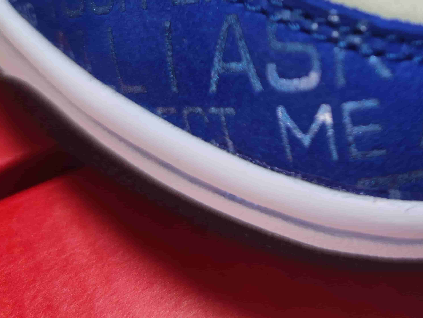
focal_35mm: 47
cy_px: 24
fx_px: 574
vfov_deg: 29.4
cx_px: 315
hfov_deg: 39.4
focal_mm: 6.72
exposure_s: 1/100
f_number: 1.69
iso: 295
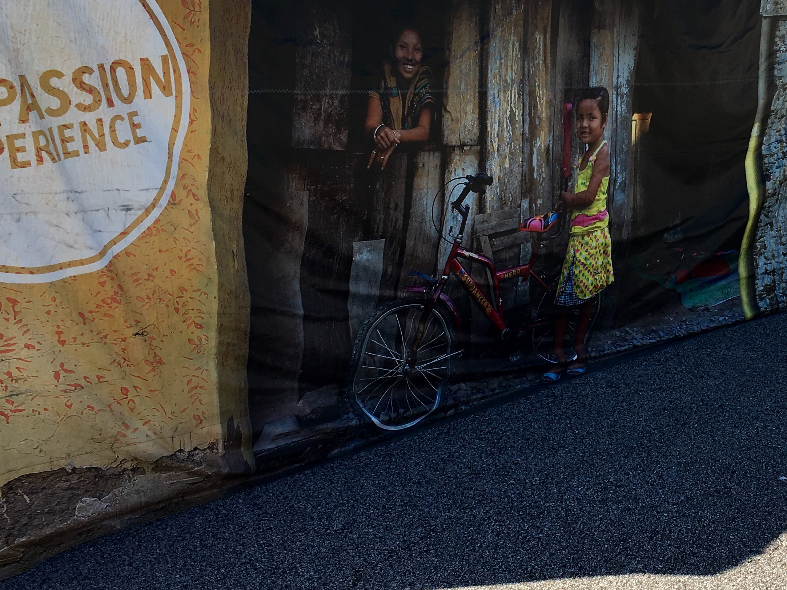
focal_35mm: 54
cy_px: 218
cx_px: 588
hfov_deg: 34.8
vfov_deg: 26.9
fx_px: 1228
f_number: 2.2
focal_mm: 4.15
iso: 25
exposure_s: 1/927
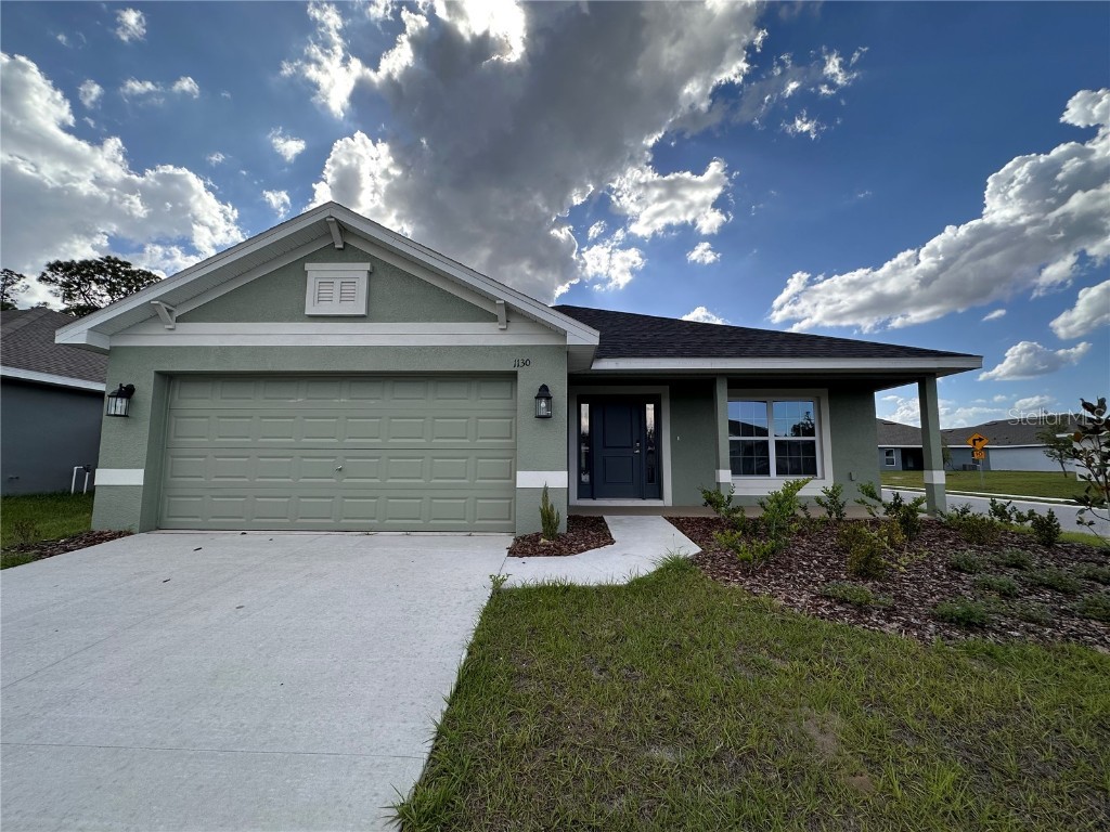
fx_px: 449
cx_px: 555
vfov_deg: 85.7
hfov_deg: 102.1
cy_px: 416
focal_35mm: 14
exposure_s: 1/1642
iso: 40
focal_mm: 2.22
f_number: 2.2
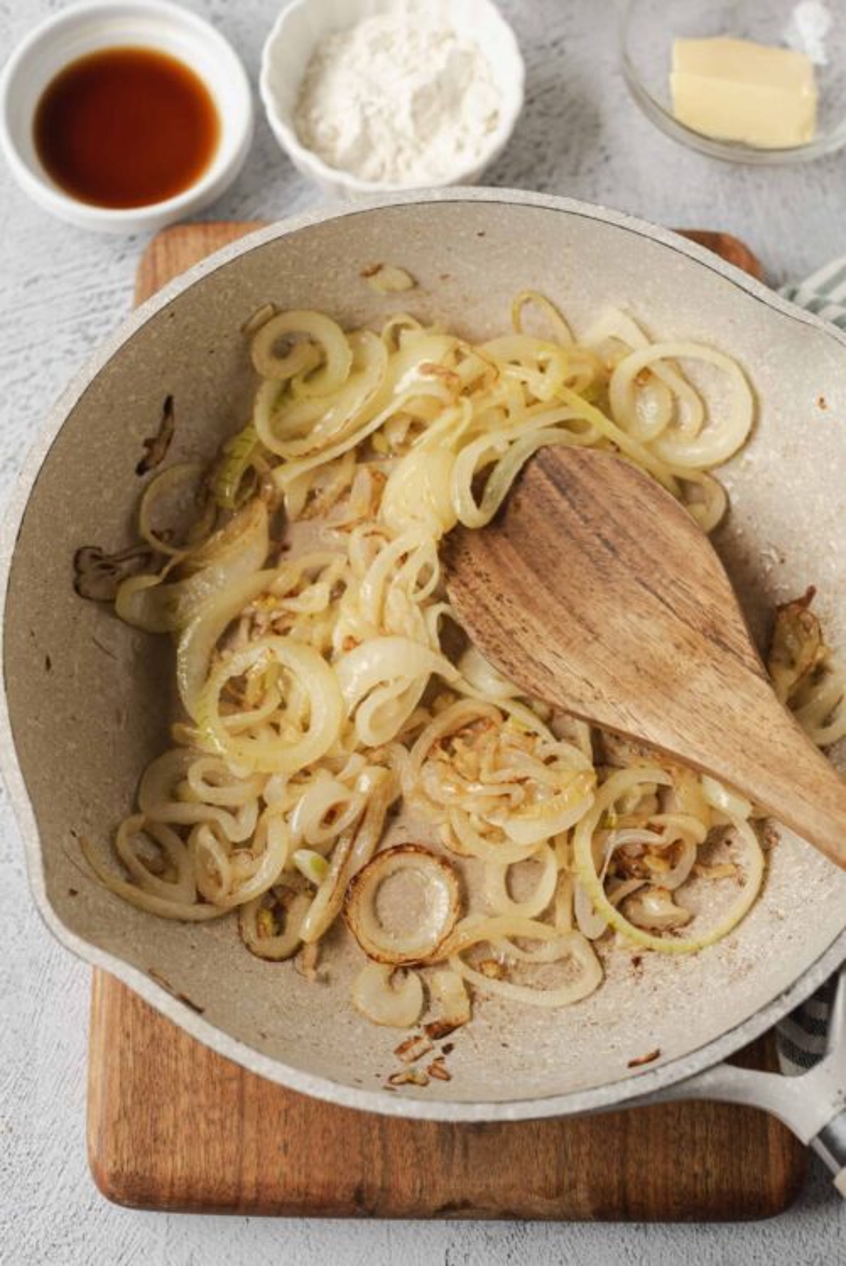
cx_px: 423
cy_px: 633
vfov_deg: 39.6
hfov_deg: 27.0
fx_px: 1760
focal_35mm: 50
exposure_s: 1/25
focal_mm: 50
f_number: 5
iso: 400
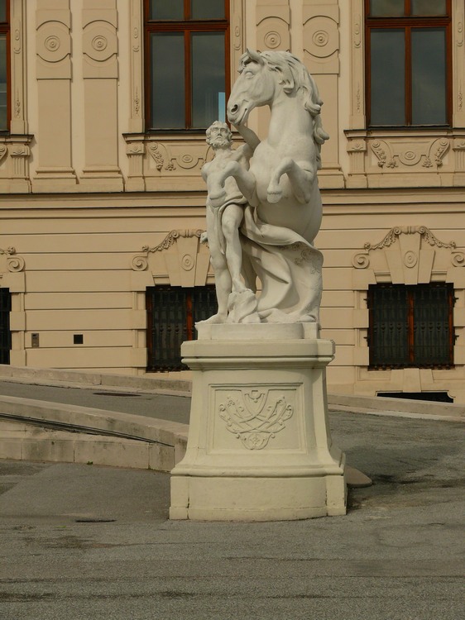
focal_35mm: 104
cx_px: 232
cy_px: 310
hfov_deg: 14.2
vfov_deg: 18.9
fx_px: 1864
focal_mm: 22
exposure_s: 1/400
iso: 100
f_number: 5.6
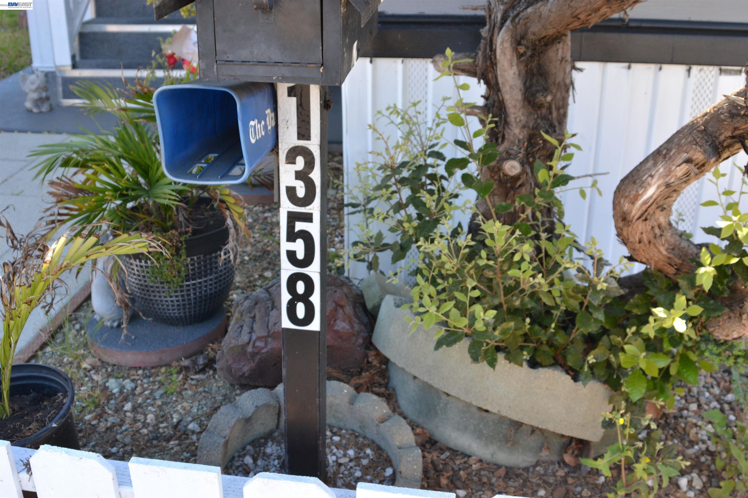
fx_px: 873
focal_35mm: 42
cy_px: 249
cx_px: 374
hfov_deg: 46.4
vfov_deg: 31.9
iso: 320
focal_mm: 28
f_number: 5.6
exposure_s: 1/125
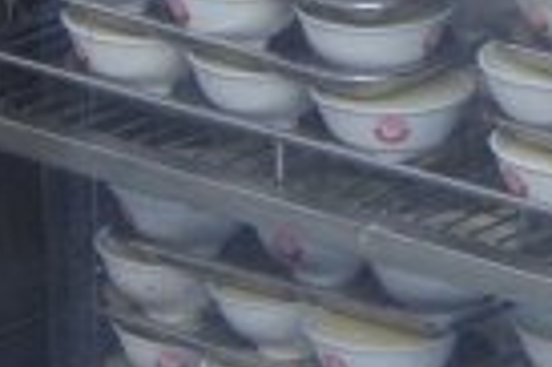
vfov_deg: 2.0
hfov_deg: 3.1
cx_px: 814
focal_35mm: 672
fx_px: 10292
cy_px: -184
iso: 400
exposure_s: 1/50
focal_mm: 100
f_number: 5.6
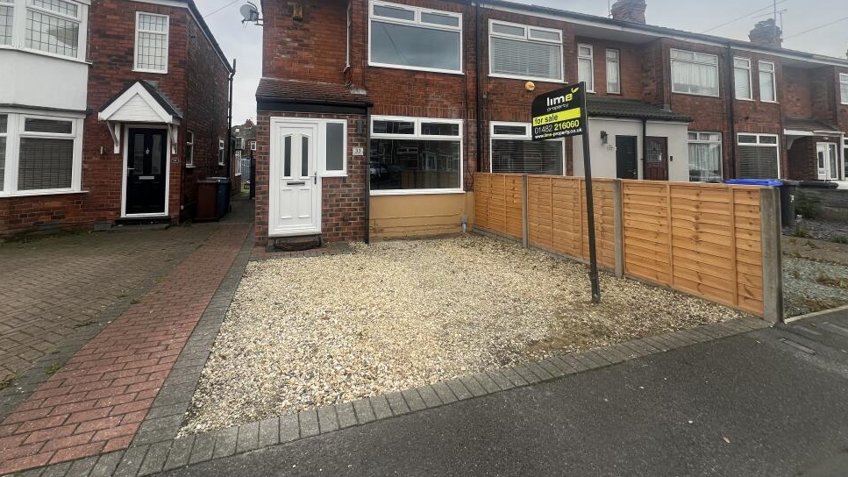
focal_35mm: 15
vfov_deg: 67.9
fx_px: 337
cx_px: 410
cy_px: 147
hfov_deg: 103.0
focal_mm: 1.57
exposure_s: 1/144
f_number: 1.8
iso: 32
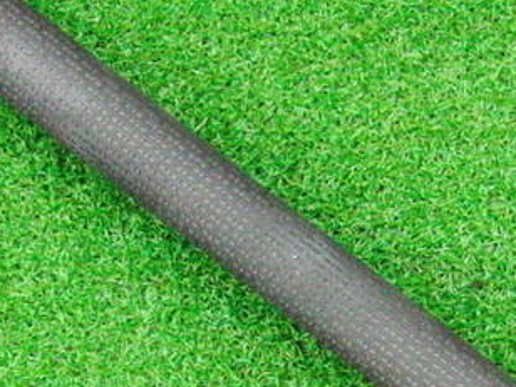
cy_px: 258
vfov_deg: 19.1
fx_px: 1148
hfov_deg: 25.3
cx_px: 275
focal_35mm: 77
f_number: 3.6
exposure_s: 1/125
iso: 3200
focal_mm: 6.42
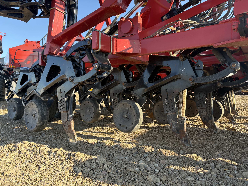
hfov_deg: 67.3
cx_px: 124
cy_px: 93
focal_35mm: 26
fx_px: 186
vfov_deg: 53.1
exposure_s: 1/581
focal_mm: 5.96
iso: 64
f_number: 1.6
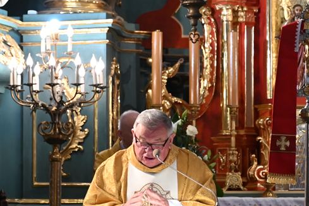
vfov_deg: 7.8
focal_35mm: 176
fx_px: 1511
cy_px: 154
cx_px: 131
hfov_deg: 11.7
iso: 1800
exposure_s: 1/125
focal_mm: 56
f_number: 4.8
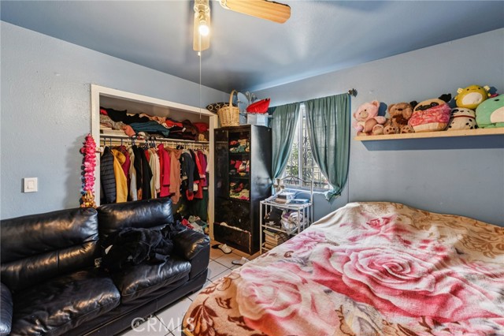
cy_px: 168
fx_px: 196
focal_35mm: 14
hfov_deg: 104.3
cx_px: 252
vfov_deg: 81.1
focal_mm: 14
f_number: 8
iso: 400
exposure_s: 1/25
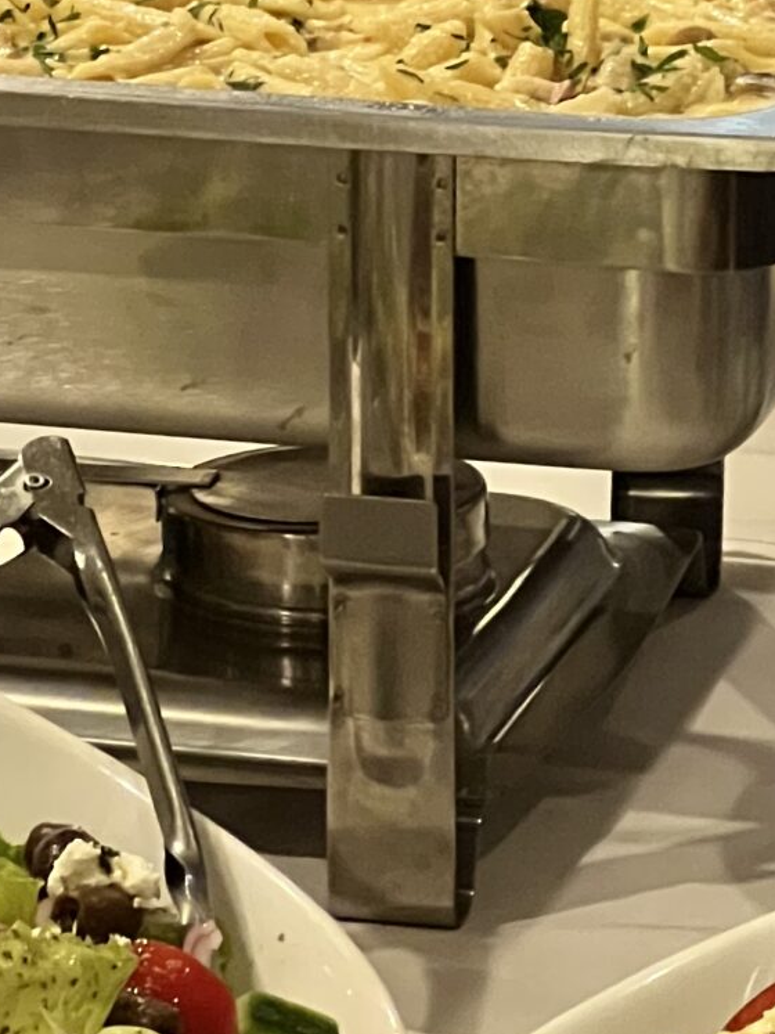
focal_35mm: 264
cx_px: 735
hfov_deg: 5.6
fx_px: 7883
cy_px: 114
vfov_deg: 7.5
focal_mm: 9
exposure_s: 1/53
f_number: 2.8
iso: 800
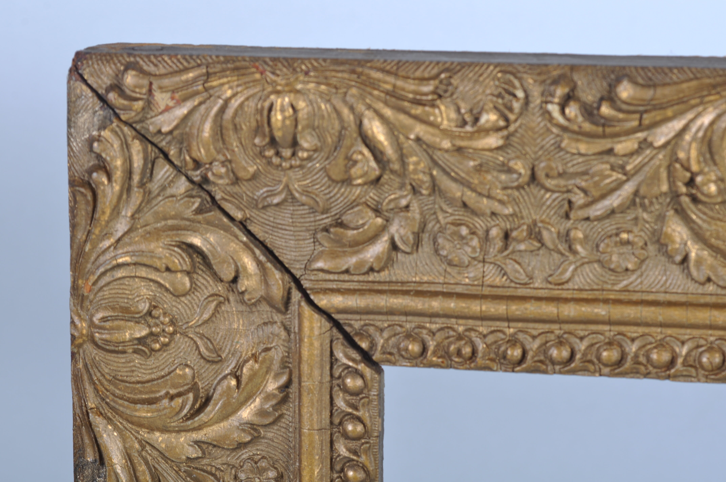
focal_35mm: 158
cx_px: 363
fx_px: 3172
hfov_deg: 13.1
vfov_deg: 8.7
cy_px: 241
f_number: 14
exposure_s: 1/160
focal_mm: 105
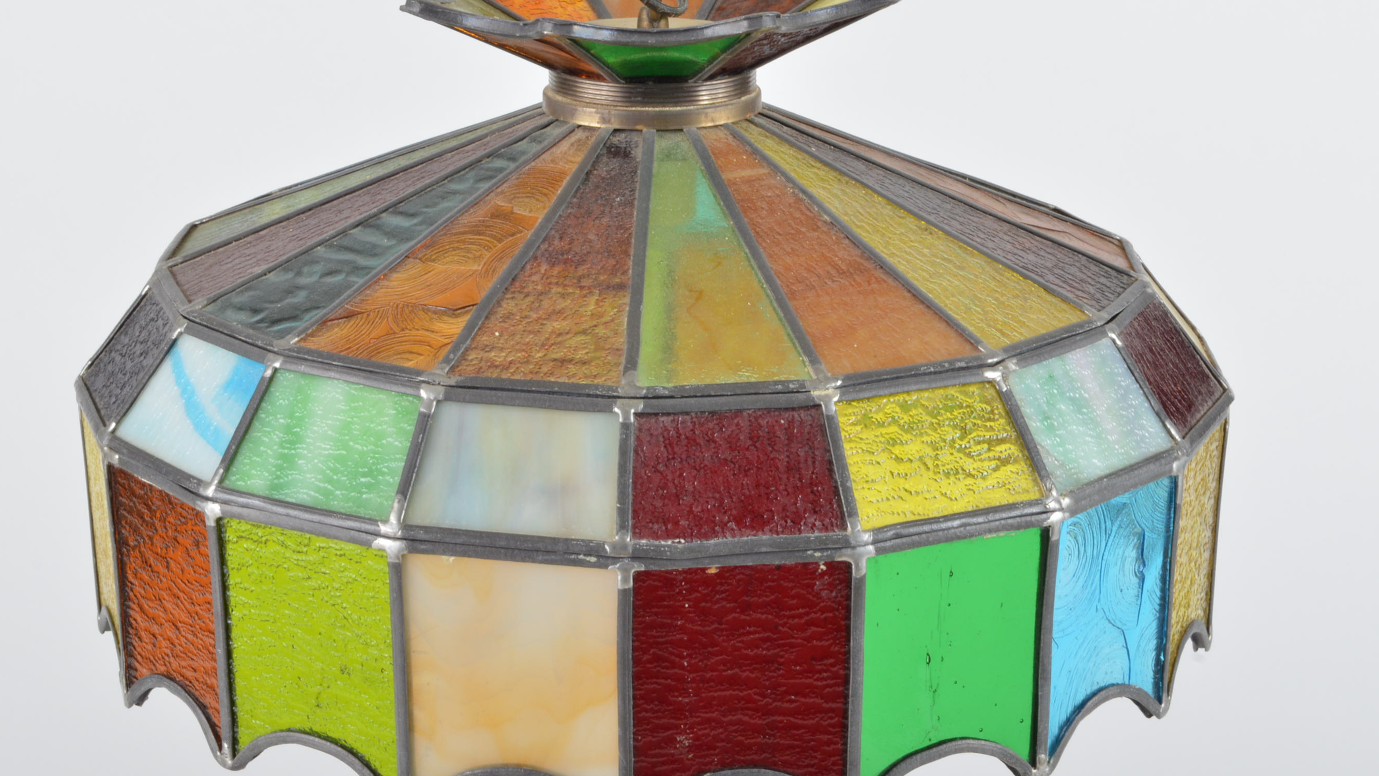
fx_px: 3108
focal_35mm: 85
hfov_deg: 25.0
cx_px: 680
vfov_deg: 14.2
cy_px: 376
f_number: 18
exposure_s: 1/125
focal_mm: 48
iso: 200
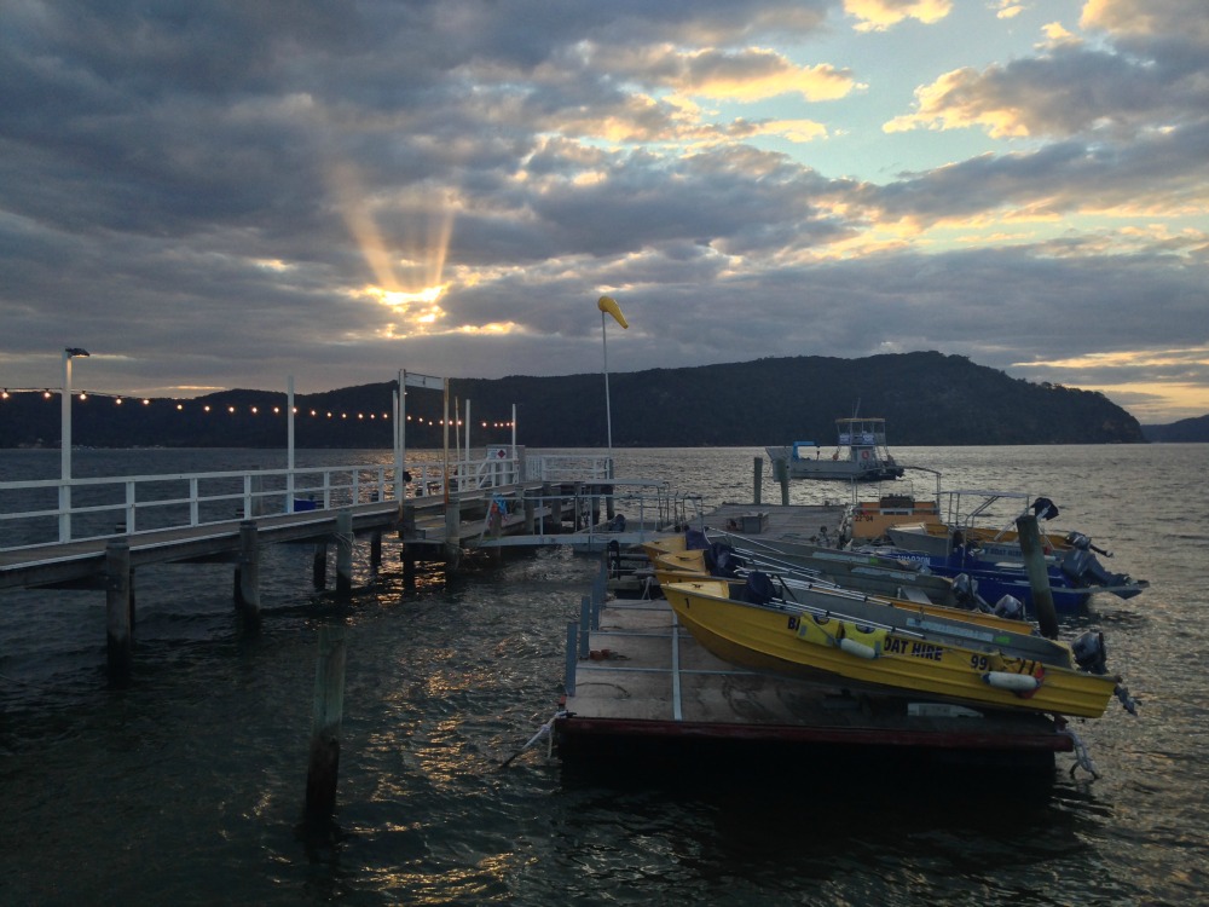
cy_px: 454
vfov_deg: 42.9
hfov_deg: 55.4
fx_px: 1153
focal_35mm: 33
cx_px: 604
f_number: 2.4
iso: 50
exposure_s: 1/276
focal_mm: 4.12
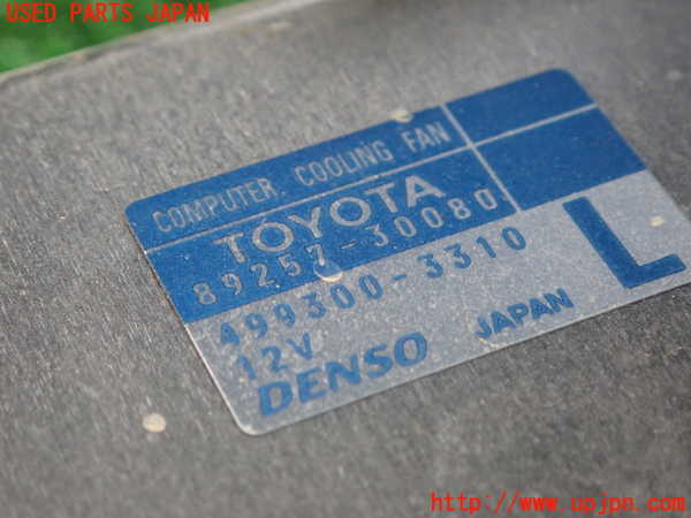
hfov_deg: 19.6
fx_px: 1996
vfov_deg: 14.8
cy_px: 259
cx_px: 346
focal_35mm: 100
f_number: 4.9
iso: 800
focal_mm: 18
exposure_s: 1/50
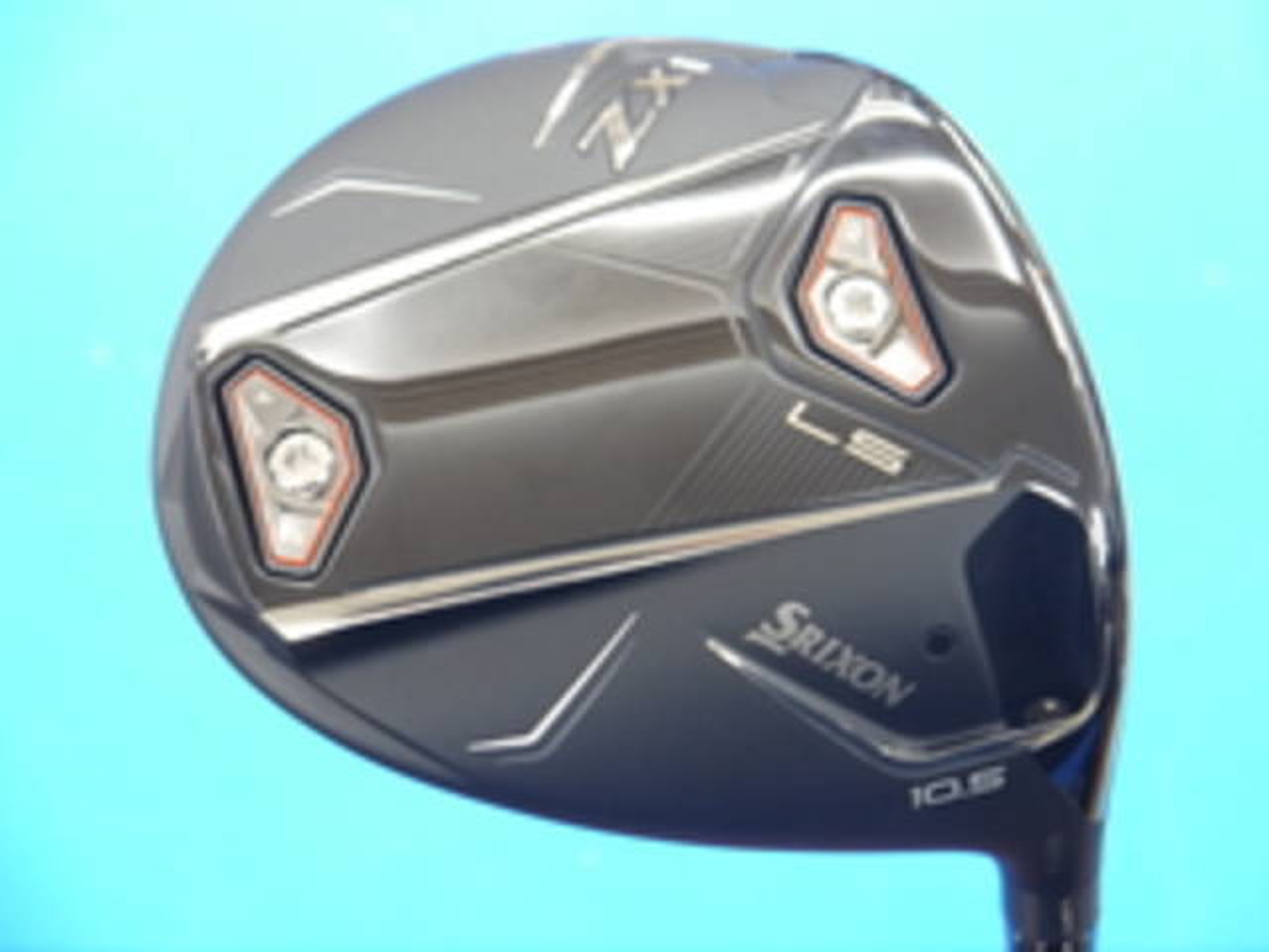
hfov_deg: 23.3
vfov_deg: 17.6
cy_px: 476
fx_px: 3079
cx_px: 634
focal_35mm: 84
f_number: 5.6
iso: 800
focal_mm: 42
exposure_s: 1/30
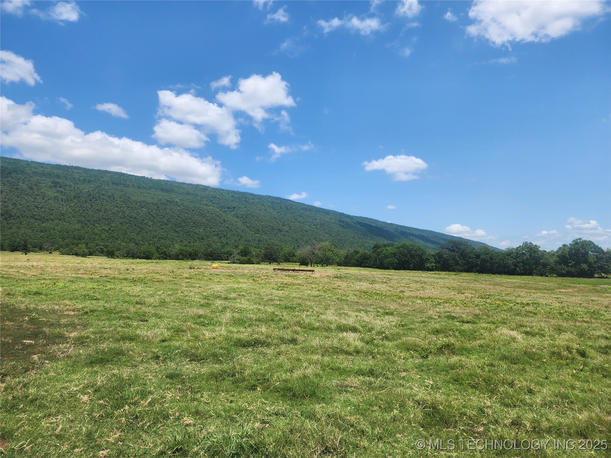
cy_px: 229
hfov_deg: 73.9
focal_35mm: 23
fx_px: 406
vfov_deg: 58.9
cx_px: 306
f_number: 1.8
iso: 12
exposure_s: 1/1550
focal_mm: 6.4
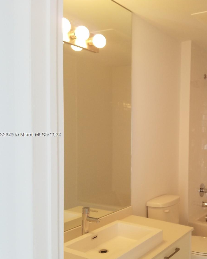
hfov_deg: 39.3
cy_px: 135
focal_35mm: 36
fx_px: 276
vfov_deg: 50.3
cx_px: 171
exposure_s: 1/60
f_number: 1.7
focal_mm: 4.2
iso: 100
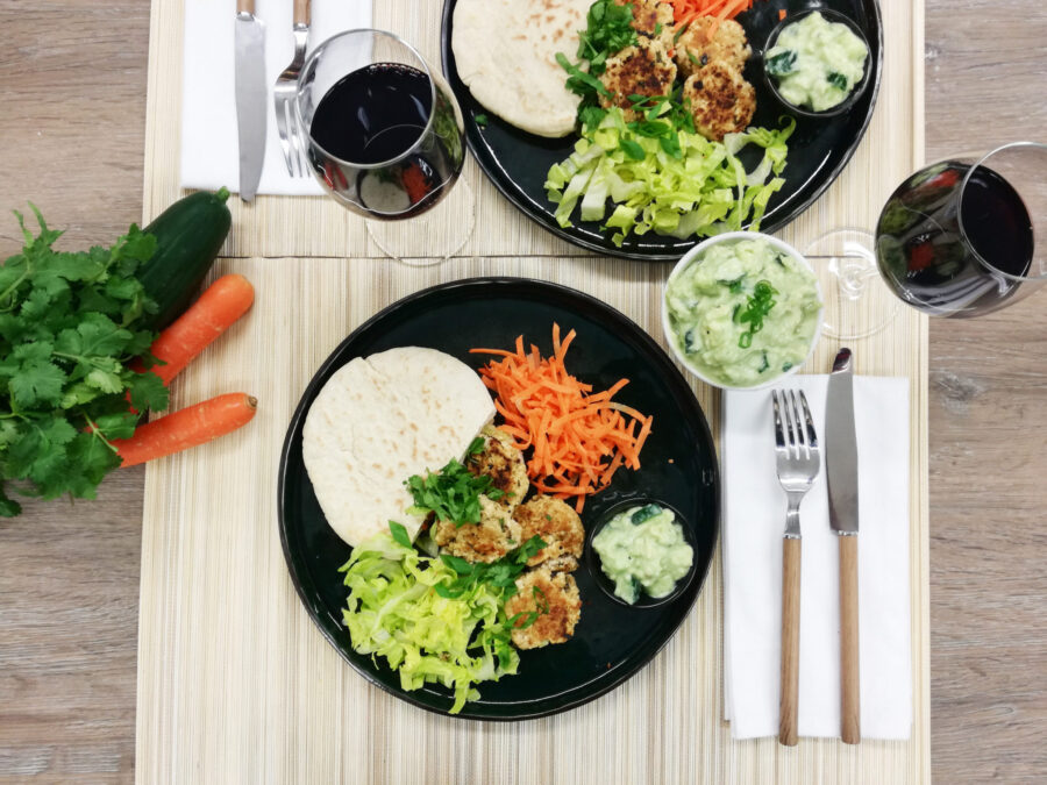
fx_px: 817
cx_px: 524
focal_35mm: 27
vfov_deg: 51.4
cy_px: 392
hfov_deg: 65.3
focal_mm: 3.79
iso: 64
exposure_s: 1/33.3
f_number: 2
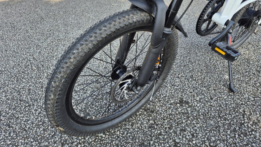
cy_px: 50
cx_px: 134
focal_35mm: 26
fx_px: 180
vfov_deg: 43.8
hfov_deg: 71.9
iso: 25
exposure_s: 1/343
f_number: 1.8
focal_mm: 5.4
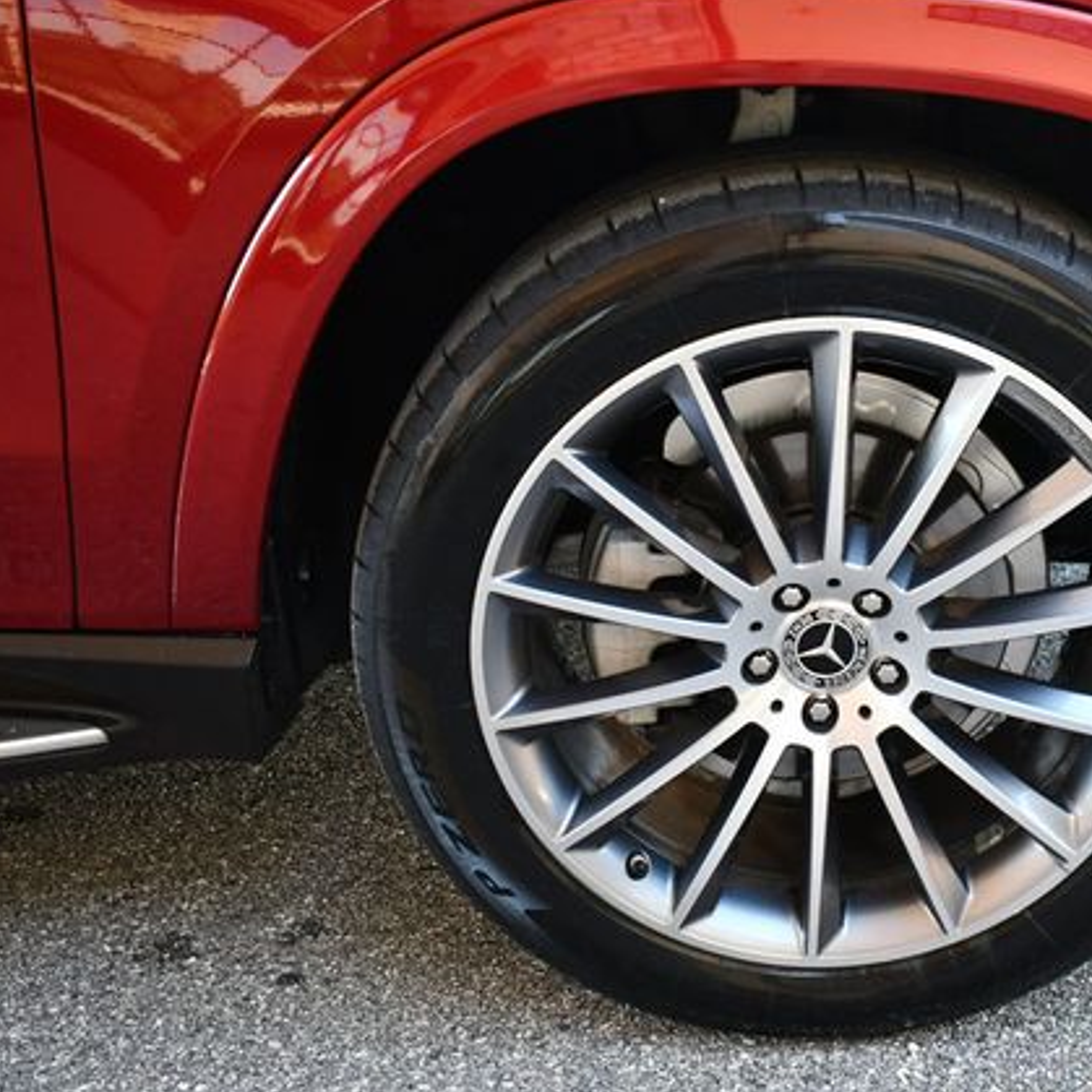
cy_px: 539
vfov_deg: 32.8
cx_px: 803
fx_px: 1856
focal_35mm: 52
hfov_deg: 32.2
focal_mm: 20
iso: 720
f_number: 3.5
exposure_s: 1/250
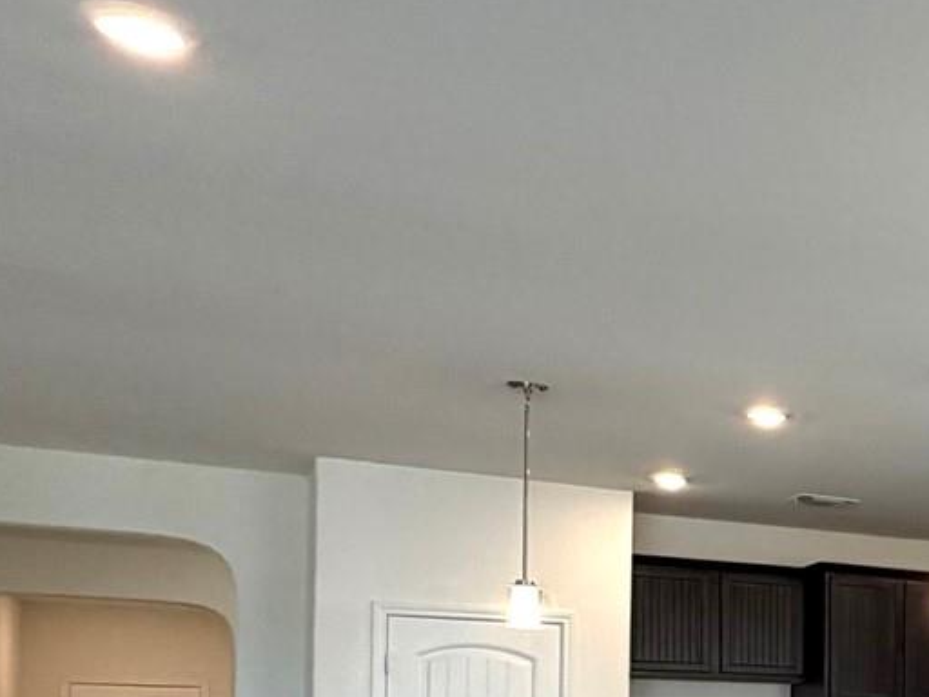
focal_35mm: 56
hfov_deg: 25.8
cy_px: 744
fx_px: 1503
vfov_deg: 24.5
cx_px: 1386
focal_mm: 2.22
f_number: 2.2
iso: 125
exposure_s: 1/120
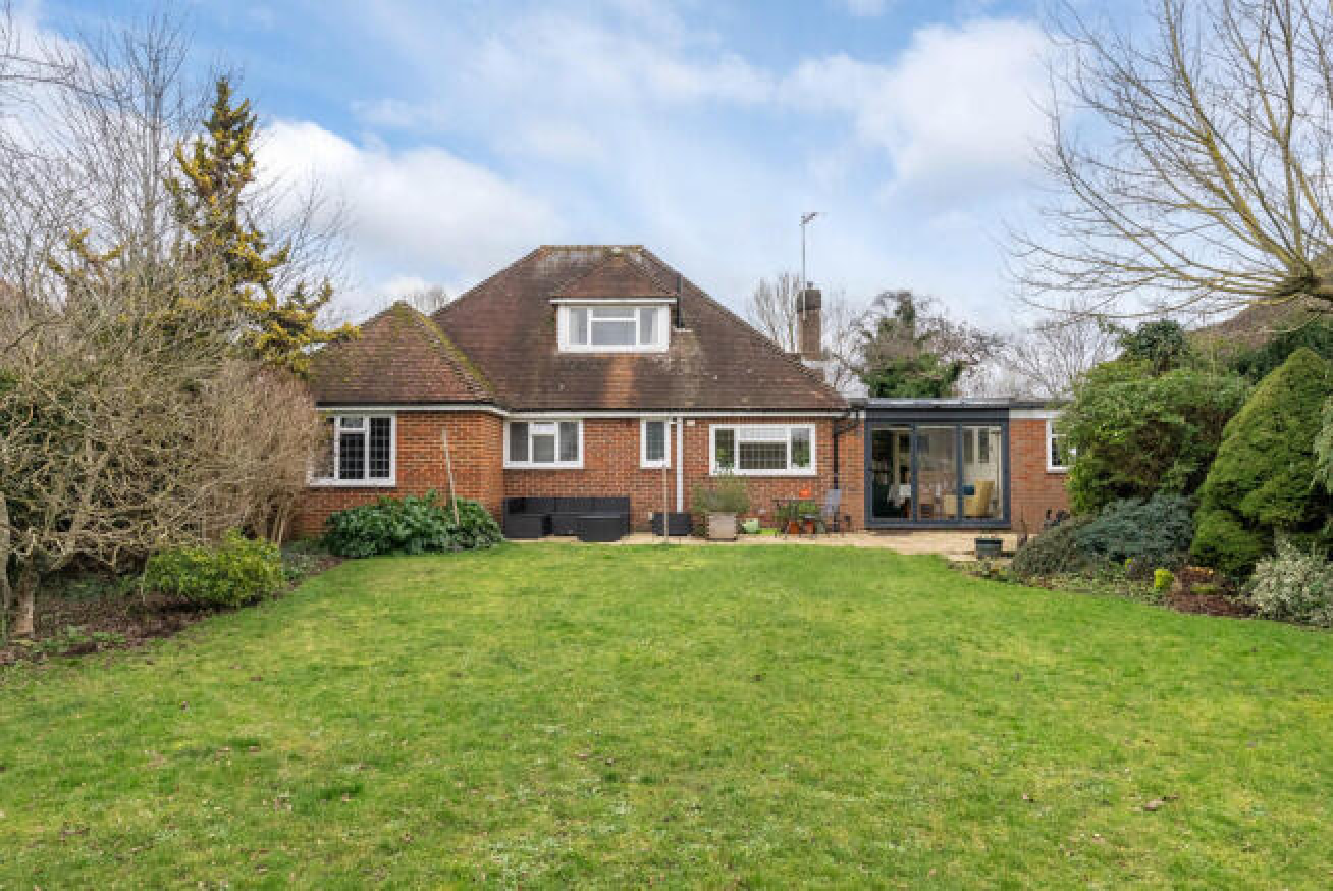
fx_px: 834
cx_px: 666
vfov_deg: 56.2
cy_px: 446
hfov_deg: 77.3
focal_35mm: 22
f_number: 7.1
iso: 2000
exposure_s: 1/800
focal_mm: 22.5
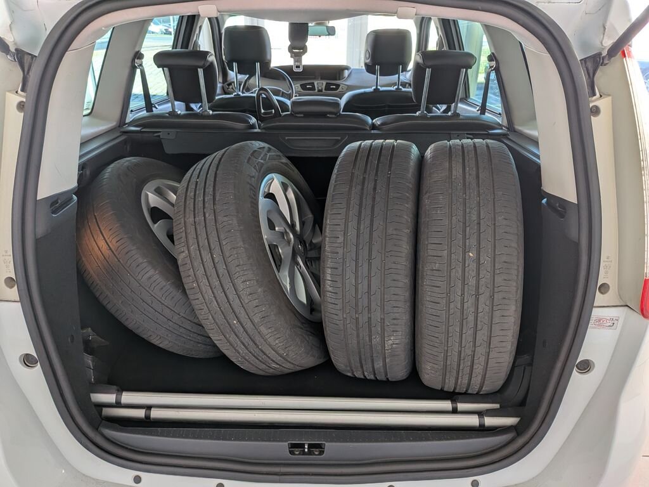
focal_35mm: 24
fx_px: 450
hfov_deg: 71.6
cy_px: 244
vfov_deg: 56.8
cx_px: 324
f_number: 1.7
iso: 77
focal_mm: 4.53
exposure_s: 1/100
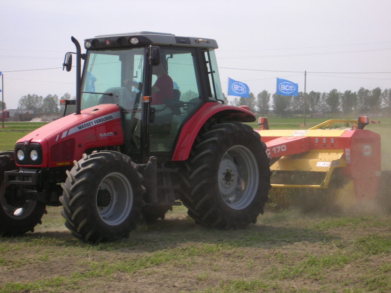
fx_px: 1186
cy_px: 146
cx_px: 196
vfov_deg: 14.1
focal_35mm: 105
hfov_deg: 18.7
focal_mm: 17.4
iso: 50
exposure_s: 1/344
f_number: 4.9
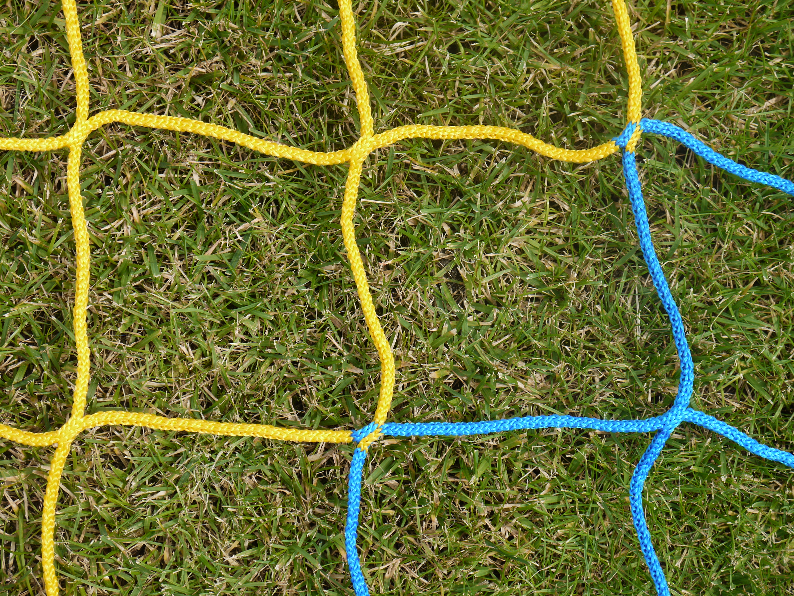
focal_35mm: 78
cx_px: 397
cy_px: 298
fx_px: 1789
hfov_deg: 25.0
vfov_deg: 18.9
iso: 100
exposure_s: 1/200
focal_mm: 39
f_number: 7.1
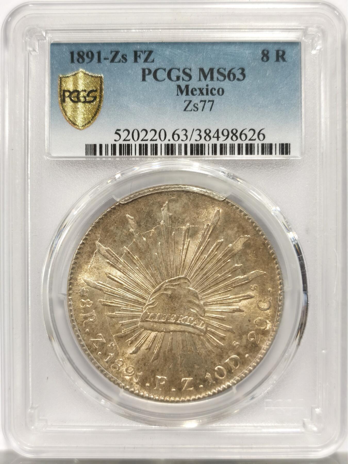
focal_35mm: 54
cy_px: 232
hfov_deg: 27.0
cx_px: 174
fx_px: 724
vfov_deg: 35.5
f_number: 16
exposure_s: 1/100
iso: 125
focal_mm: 5.56
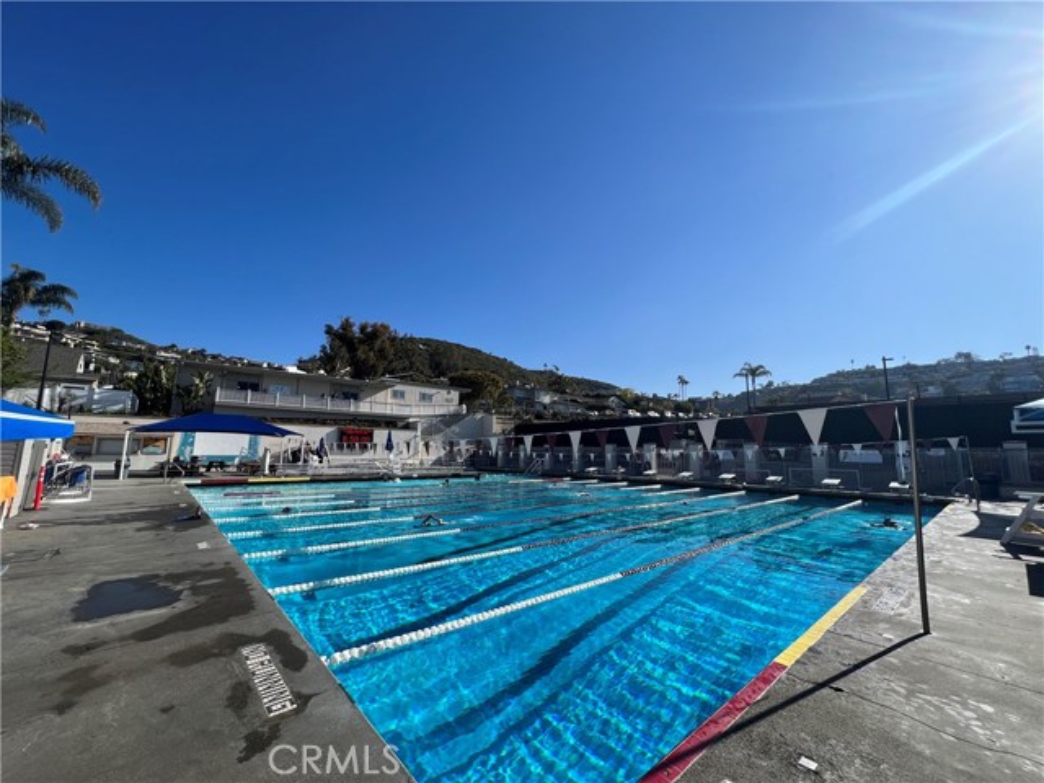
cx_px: 522
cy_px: 392
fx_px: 392
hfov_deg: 106.2
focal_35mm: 13
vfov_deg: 89.9
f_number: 1.8
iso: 32
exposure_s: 1/2179
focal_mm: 1.57
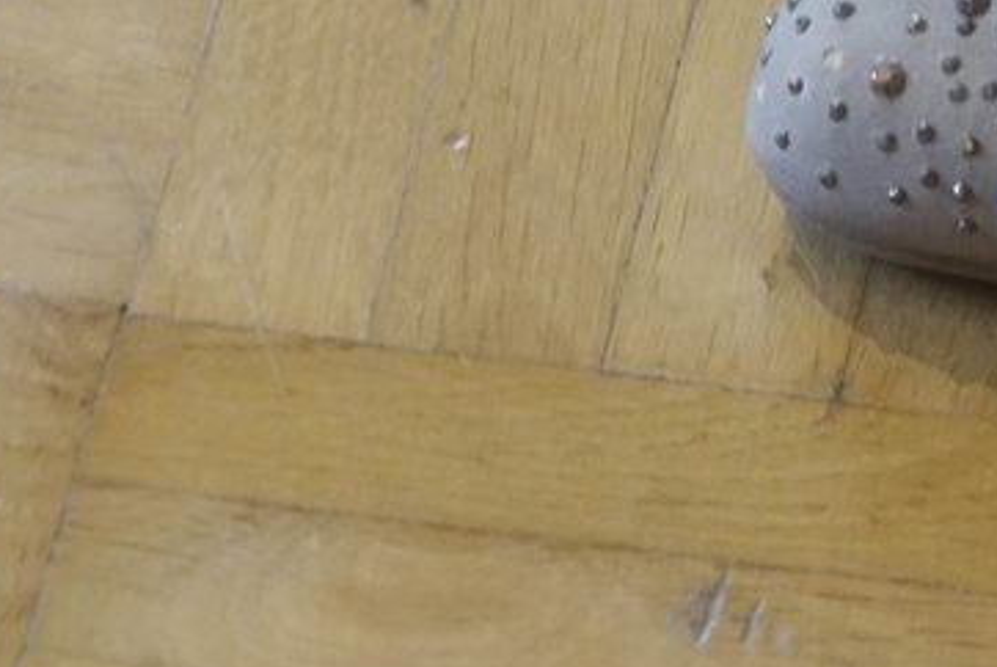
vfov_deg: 2.7
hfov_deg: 4.0
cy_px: -480
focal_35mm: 509
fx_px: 14107
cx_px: 1939
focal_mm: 44.93
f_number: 4
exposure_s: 1/10
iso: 800
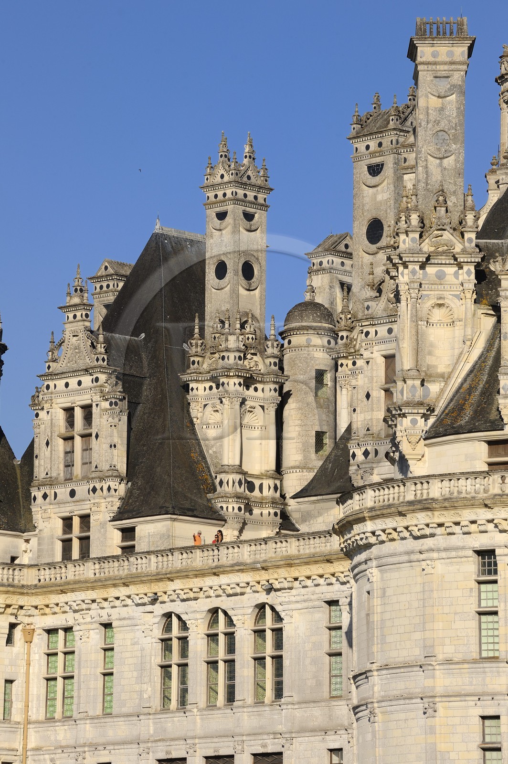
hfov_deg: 7.8
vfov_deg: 11.8
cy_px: 382
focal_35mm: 175
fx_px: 3710
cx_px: 254
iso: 200
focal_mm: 175
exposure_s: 1/400
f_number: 11
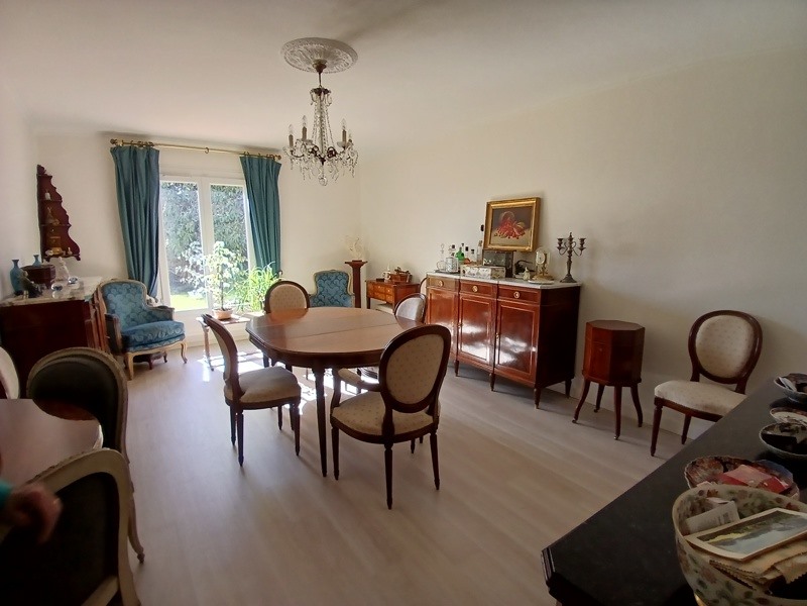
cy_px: 303
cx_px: 404
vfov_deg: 74.7
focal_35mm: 17
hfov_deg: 91.0
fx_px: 396
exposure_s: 1/50
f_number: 2.2
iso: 50
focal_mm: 1.4
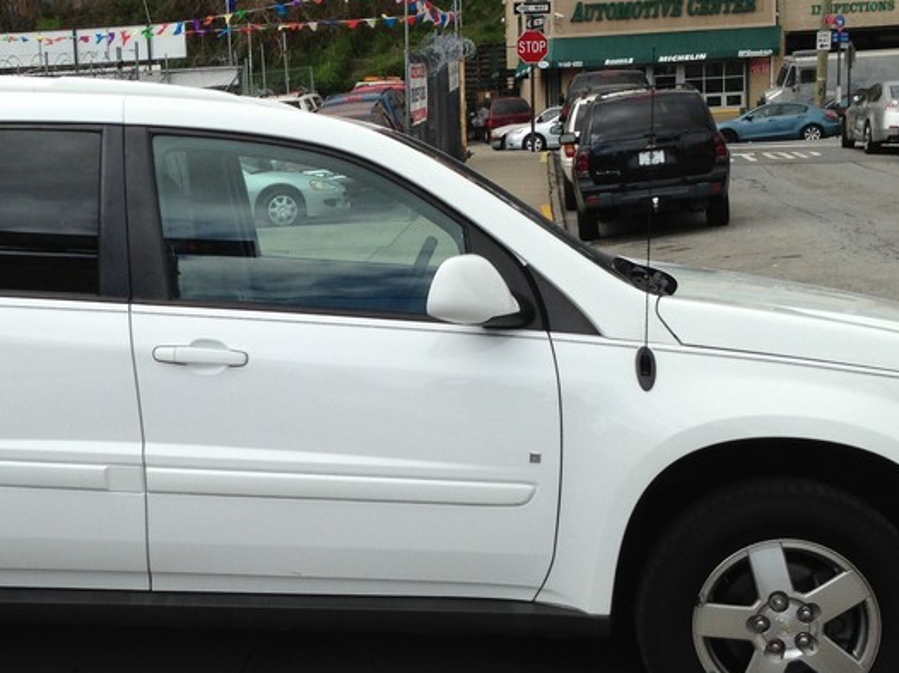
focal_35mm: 67
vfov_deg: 21.9
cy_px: 396
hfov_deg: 28.8
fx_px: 1739
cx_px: 291
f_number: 2.4
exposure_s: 1/1323
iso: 50
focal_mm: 4.13
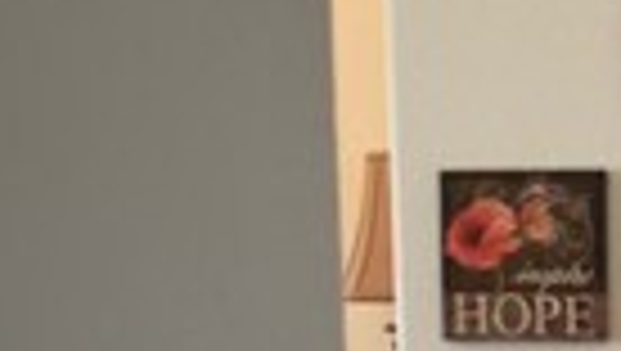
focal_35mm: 233
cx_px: 1386
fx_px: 3841
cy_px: 785
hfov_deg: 8.6
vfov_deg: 5.1
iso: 400
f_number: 4.5
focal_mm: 20
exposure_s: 1/80
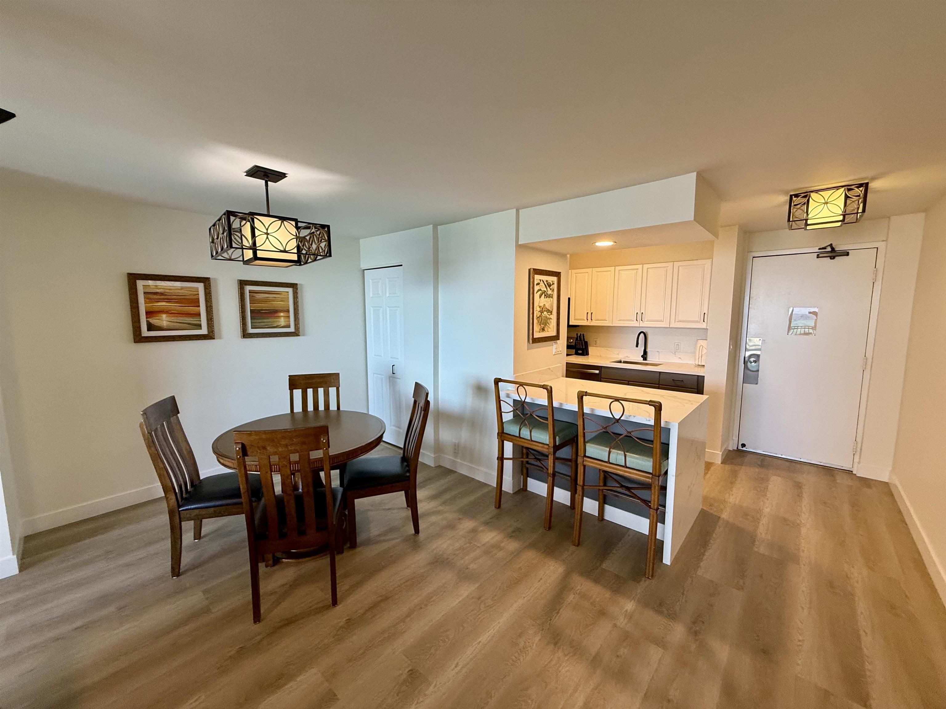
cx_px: 473
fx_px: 383
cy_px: 354
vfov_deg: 85.7
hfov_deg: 102.1
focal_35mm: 14
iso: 200
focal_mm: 2.22
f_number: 2.2
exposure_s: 1/120
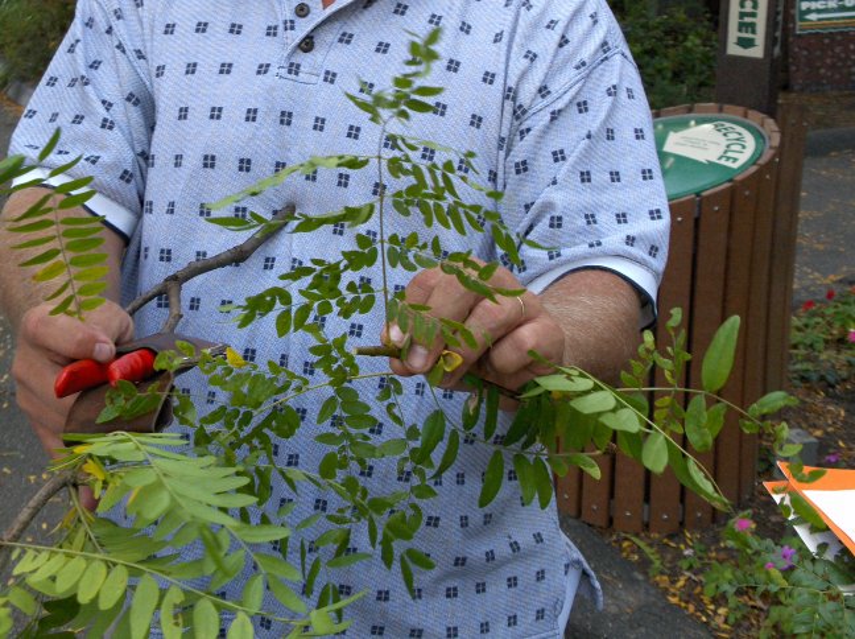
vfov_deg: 31.4
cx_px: 428
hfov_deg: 41.3
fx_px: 1134
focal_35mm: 46
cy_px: 320
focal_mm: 9.5
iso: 200
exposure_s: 1/81.2
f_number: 3.2
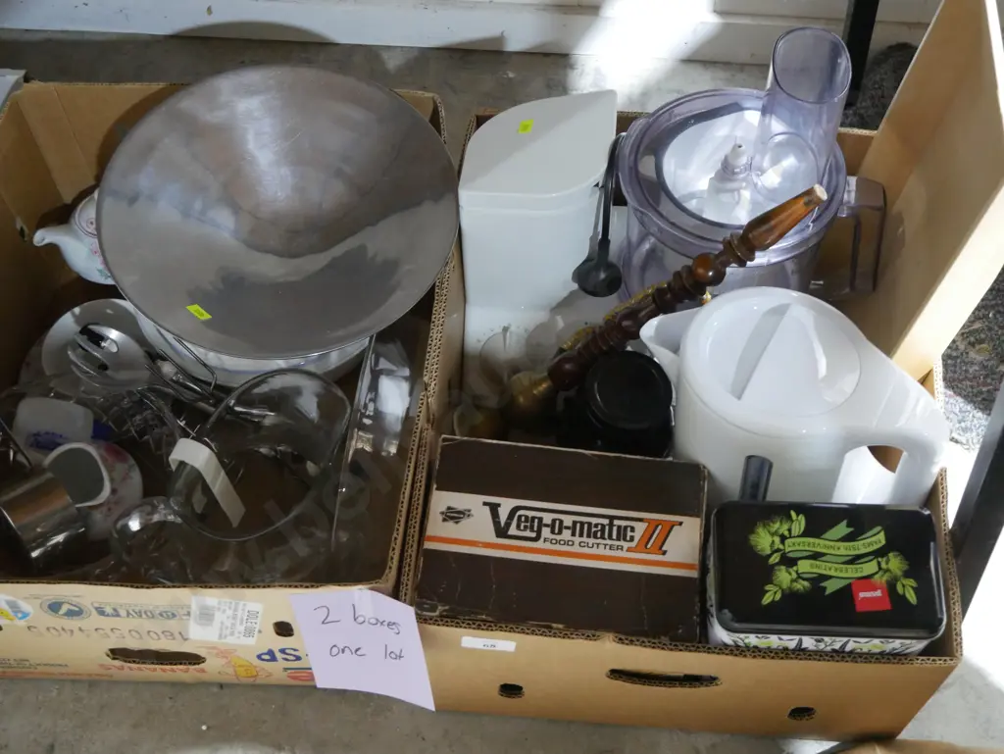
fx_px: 1219
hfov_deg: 44.8
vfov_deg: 34.4
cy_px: 377
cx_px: 502
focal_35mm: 42
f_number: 4.6
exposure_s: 1/40
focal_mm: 21
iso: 3200
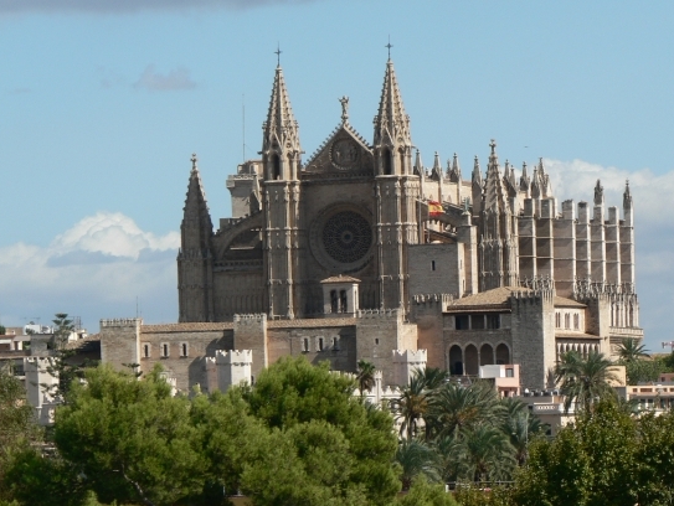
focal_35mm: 265
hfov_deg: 7.5
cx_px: 371
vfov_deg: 5.6
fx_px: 5163
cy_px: 277
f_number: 5.6
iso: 80
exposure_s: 1/400
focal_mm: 40.1
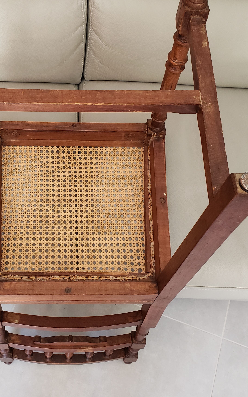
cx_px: 80
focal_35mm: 38
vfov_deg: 51.4
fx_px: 411
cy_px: 173
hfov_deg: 33.3
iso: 250
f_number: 2.4
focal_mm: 4.3
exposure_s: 1/23
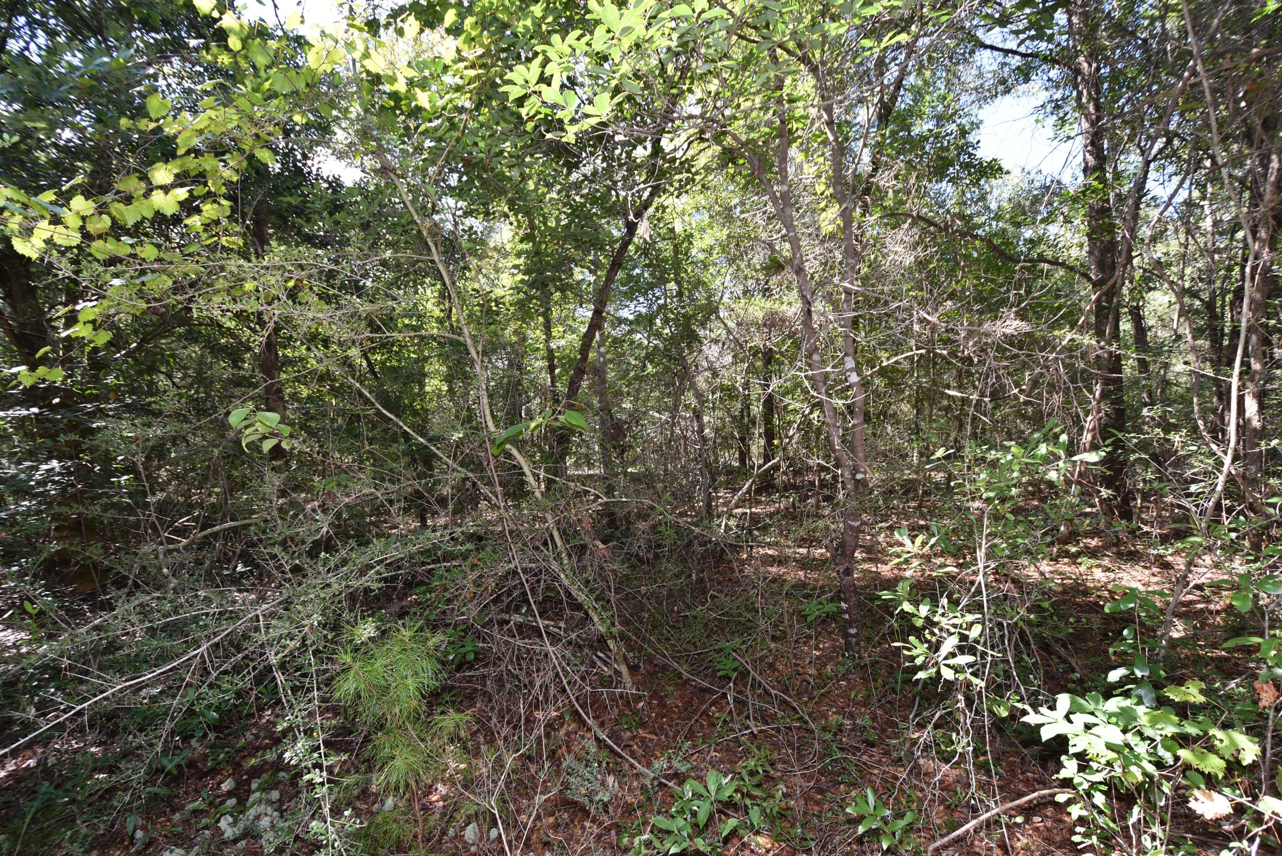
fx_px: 534
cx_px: 641
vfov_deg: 77.4
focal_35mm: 15
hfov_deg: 100.4
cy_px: 428
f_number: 5
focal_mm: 10
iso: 200
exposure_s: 1/100
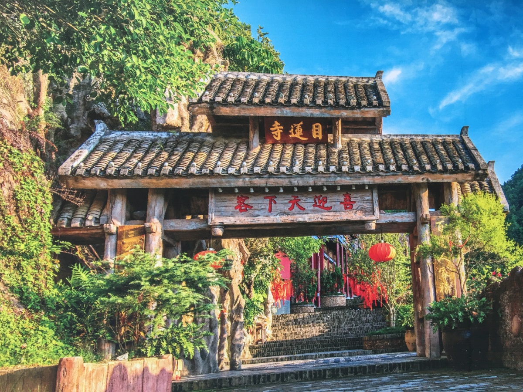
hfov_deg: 61.7
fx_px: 438
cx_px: 262
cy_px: 196
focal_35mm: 29
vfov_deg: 48.2
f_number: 2.2
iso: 32
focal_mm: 4.15
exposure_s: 1/33
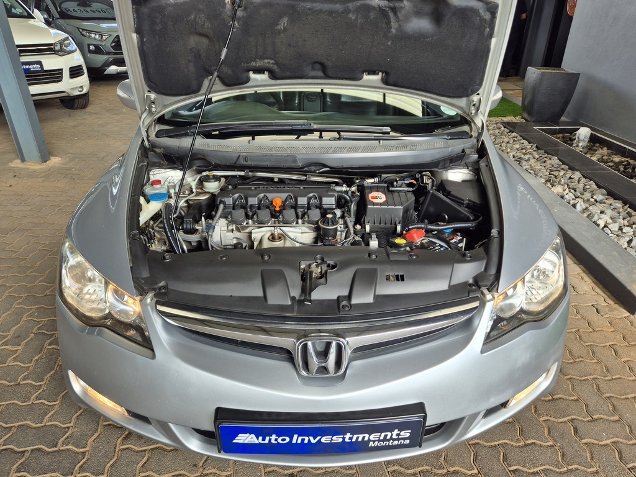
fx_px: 423
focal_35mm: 23
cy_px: 238
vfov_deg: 58.9
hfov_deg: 73.9
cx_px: 318
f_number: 1.8
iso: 25
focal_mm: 5.4
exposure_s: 1/207
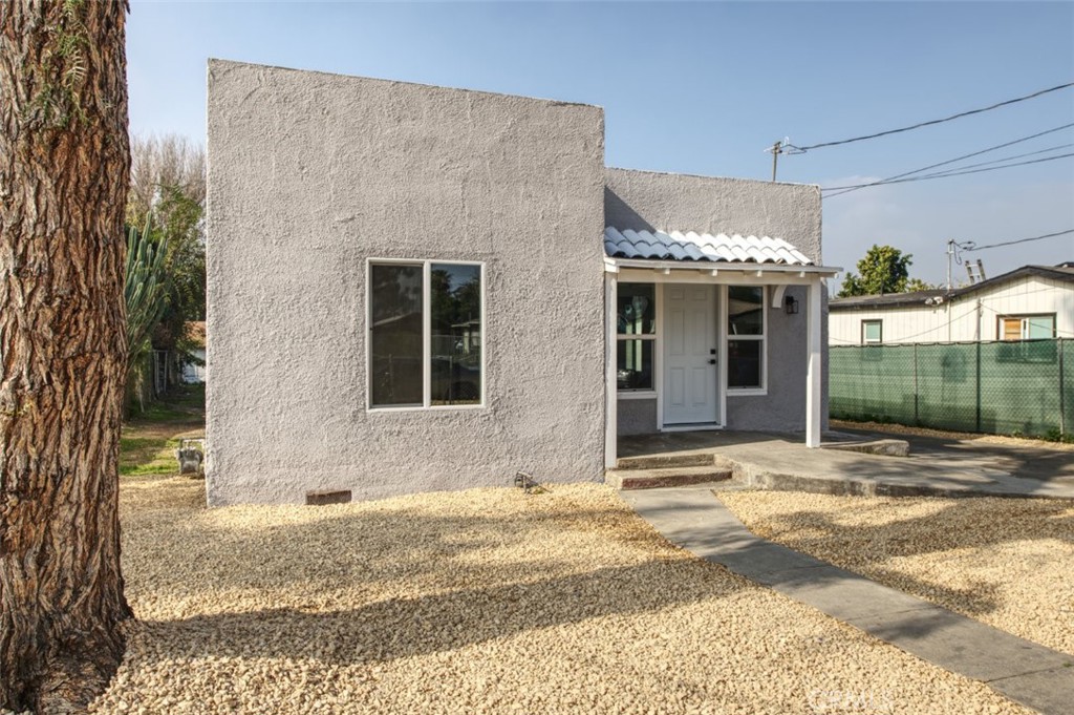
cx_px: 537
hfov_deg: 73.8
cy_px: 358
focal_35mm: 24
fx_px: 715
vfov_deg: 53.1
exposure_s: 1/200
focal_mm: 24
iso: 64
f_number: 8
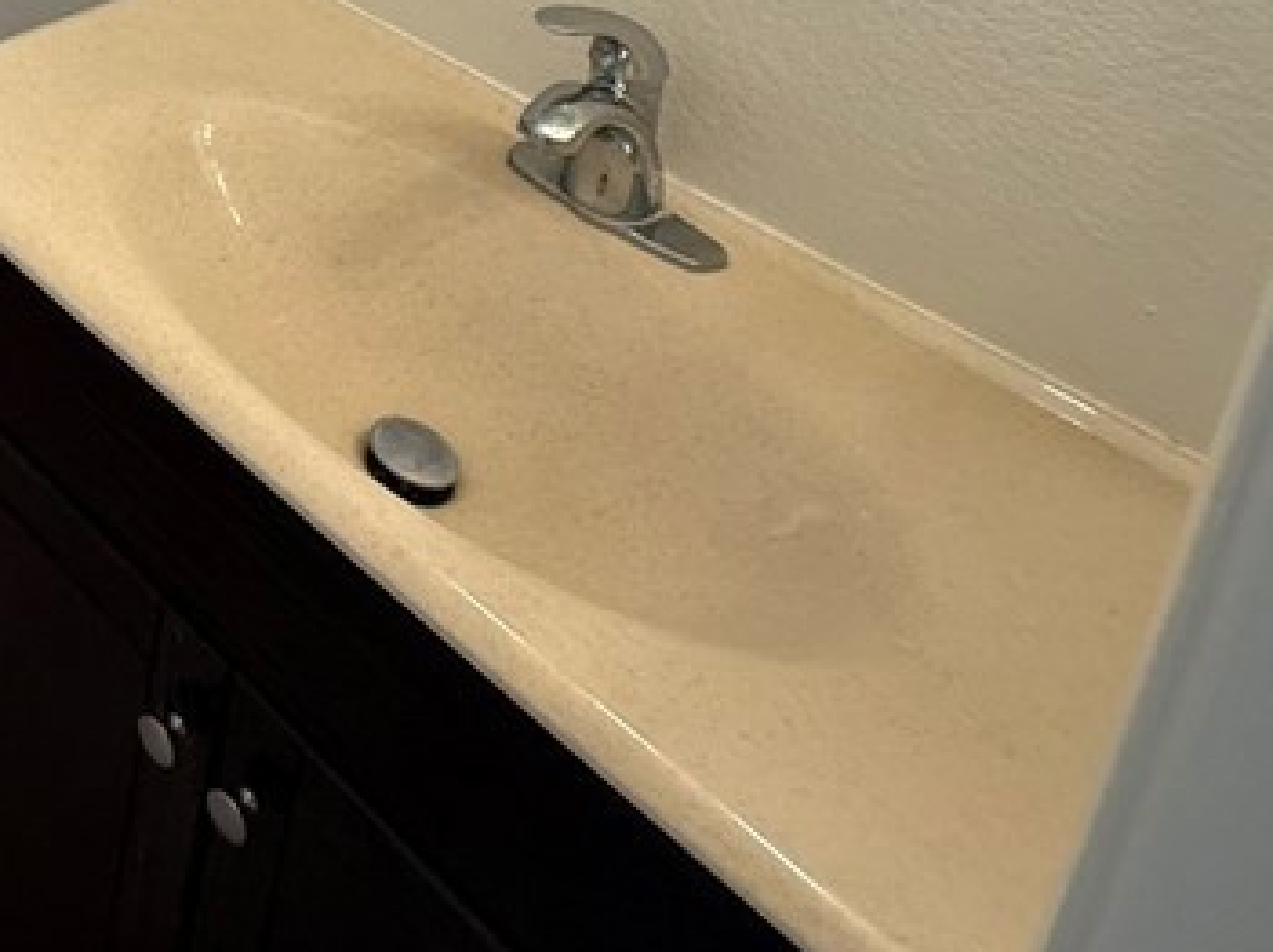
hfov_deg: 35.0
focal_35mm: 41
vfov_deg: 26.6
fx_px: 1507
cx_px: -298
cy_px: -432
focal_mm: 2.22
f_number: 2.2
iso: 200
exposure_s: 1/120
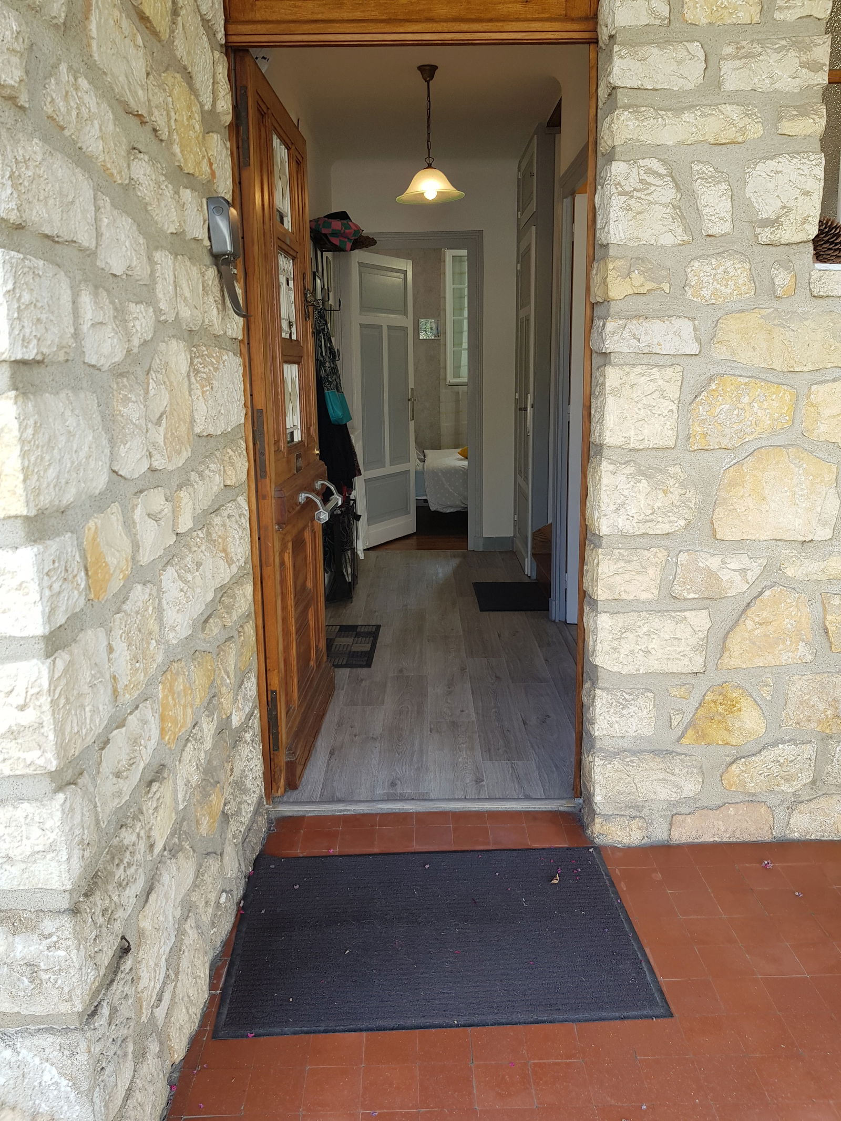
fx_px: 842
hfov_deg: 53.1
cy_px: 560
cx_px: 420
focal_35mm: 26
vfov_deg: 67.3
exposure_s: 1/135
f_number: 1.7
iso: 40
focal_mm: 4.2
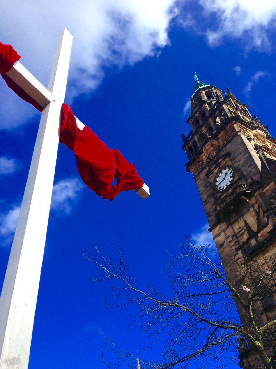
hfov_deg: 42.9
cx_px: 138
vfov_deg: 55.4
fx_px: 351
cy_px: 184
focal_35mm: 33
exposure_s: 1/1595
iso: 50
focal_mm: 4.12
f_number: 2.4
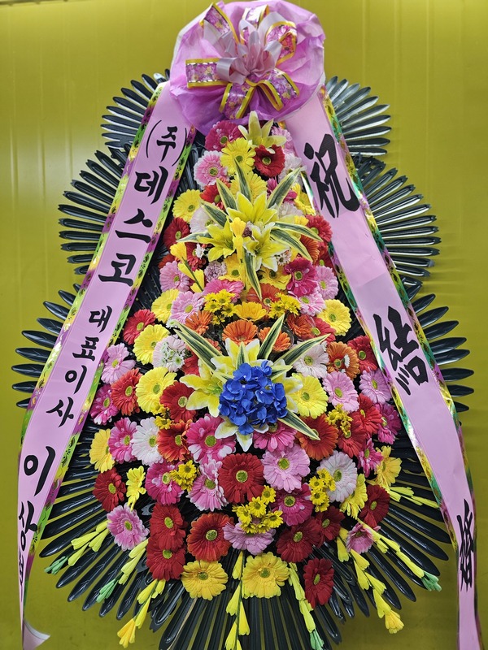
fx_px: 432
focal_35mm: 23
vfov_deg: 73.9
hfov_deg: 58.9
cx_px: 244
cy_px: 325
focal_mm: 6.3
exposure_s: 1/120
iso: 200
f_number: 1.7
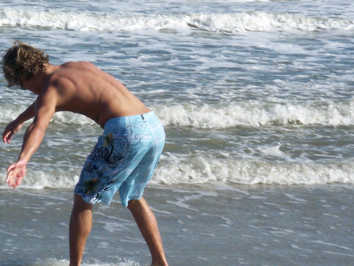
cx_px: 114
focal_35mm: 184
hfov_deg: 10.7
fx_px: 1882
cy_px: 138
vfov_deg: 8.1
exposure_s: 1/250
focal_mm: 18.9
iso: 80
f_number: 8
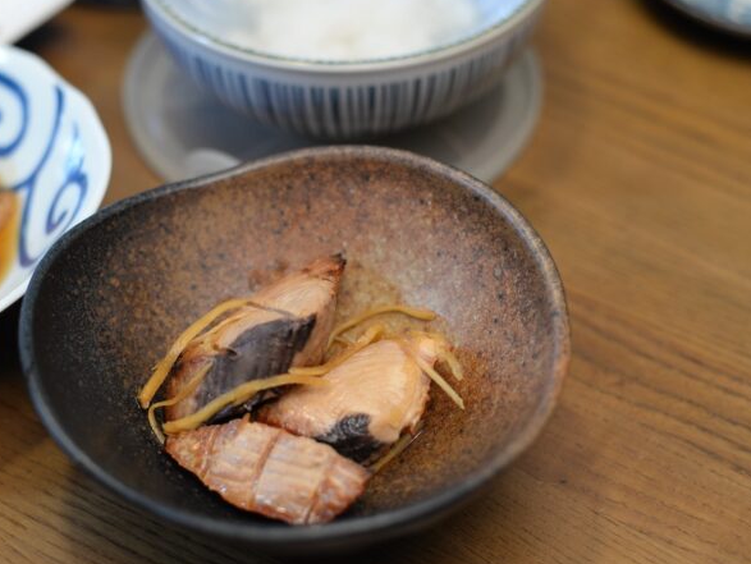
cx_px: 257
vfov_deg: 20.5
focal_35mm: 72
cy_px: 317
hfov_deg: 26.9
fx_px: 1563
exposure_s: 1/60
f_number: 2.8
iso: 500
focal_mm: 50
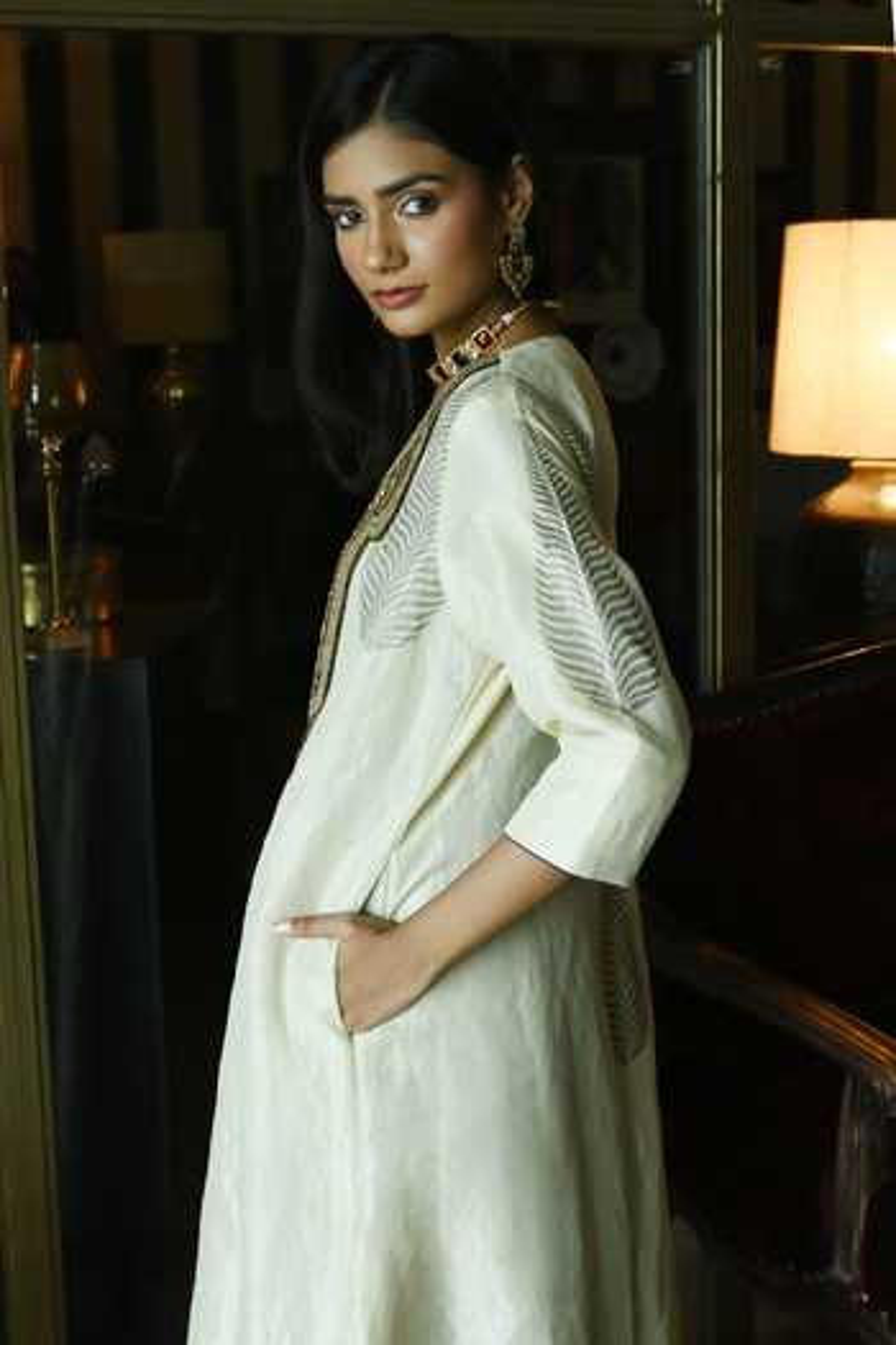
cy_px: 672
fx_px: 1867
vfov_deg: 39.6
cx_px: 448
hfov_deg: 27.0
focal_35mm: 50
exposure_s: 1/160
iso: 2500
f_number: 5.6
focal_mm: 33.5
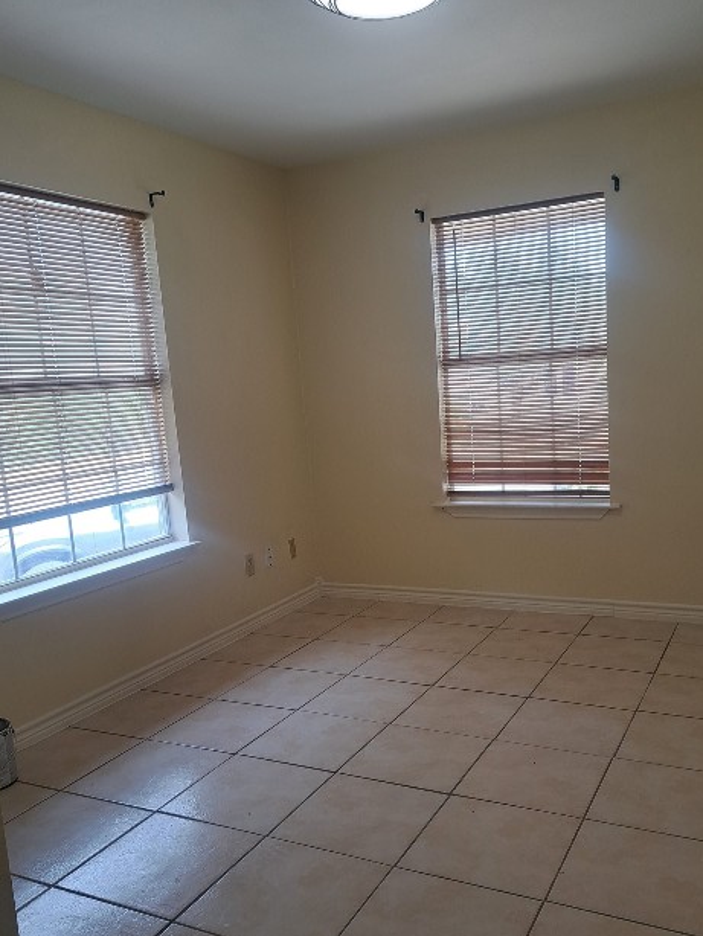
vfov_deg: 59.9
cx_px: 354
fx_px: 812
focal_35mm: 30
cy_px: 508
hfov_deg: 46.8
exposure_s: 1/120
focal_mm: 5.23
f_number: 1.8
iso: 50
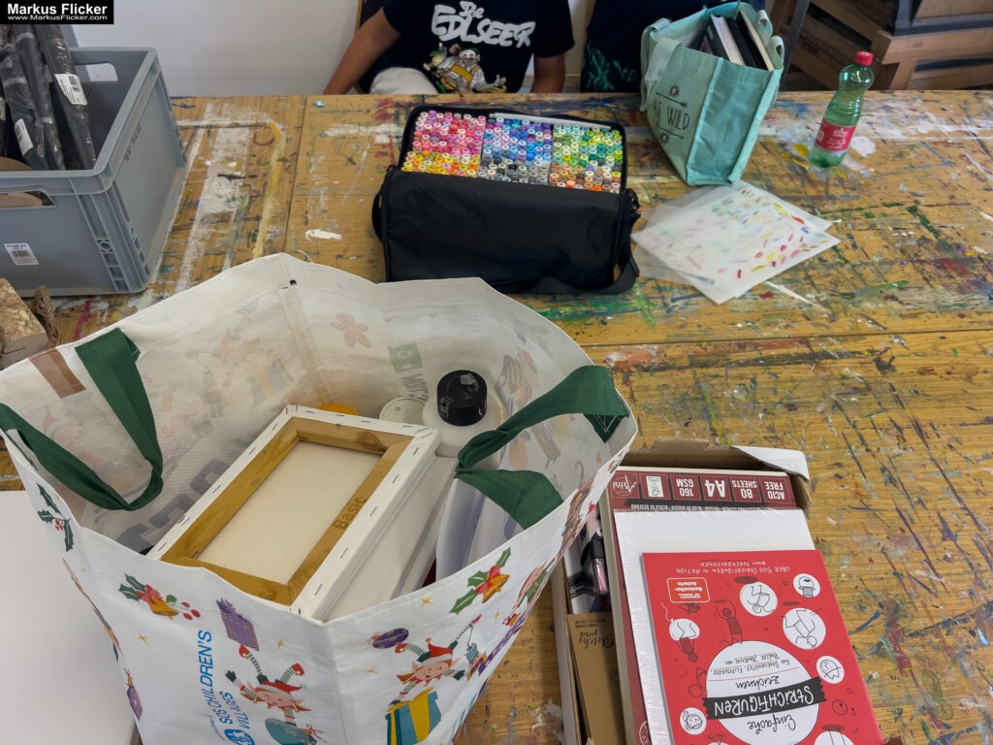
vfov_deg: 53.1
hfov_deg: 67.3
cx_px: 496
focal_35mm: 26
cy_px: 372
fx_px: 746
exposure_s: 1/100
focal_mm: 5.7
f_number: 1.5
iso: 80
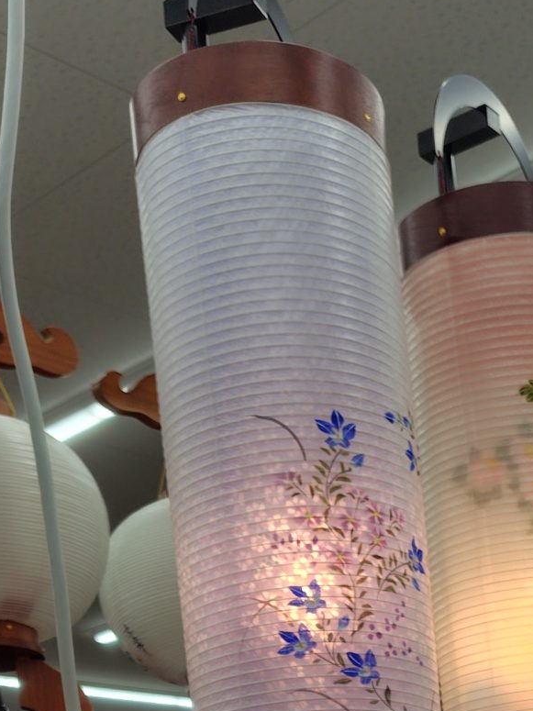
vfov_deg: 21.7
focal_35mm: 76
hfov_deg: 18.8
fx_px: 1561
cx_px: 553
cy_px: 1047
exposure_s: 1/120
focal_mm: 5.6
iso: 54
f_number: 1.9
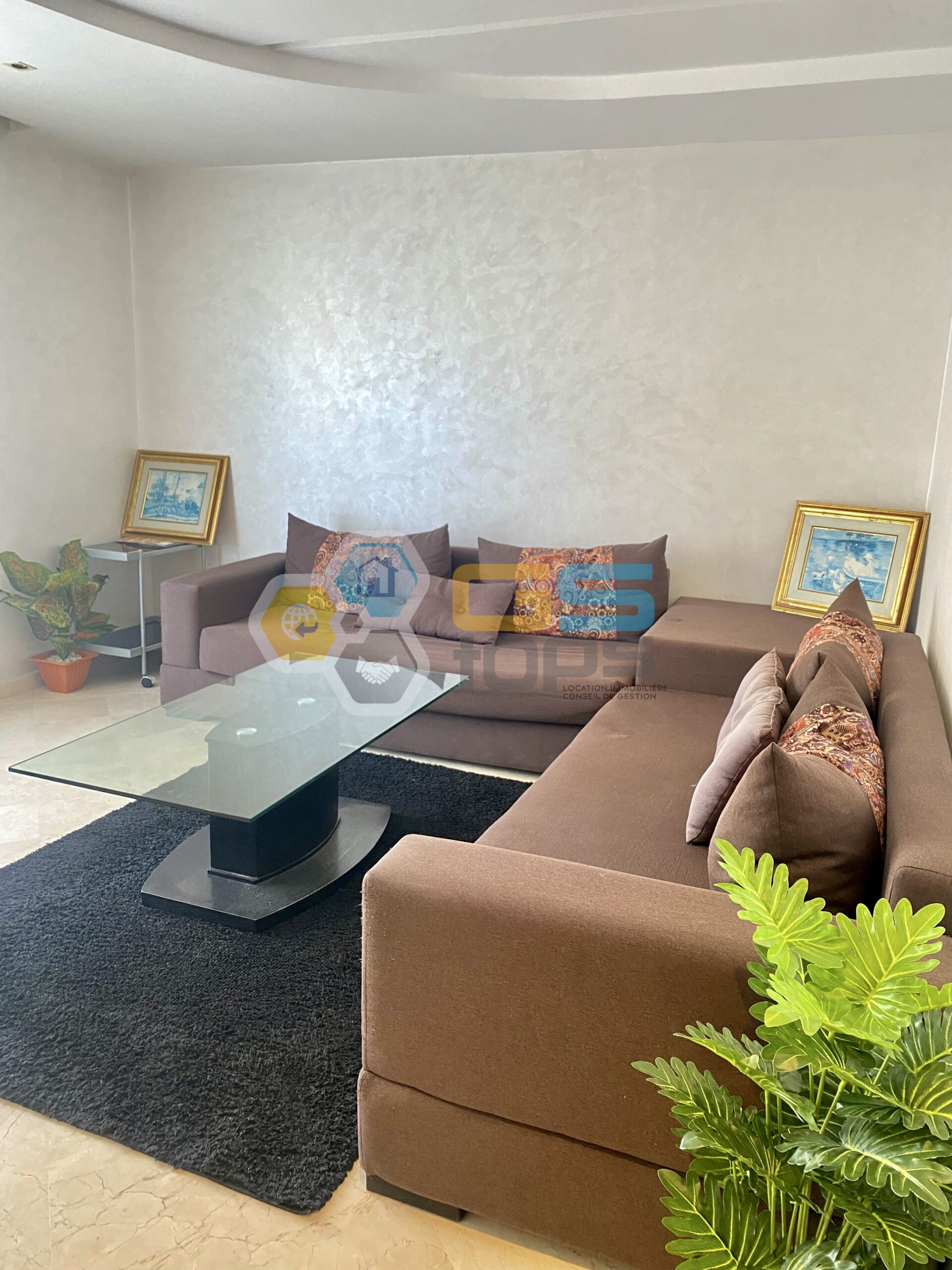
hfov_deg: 53.1
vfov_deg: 67.3
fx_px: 953
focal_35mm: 26
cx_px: 476
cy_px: 635
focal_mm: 4.25
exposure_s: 1/50
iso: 320
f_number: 1.8
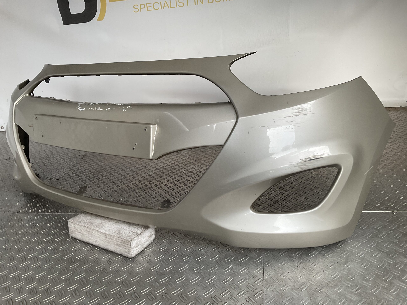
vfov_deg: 48.2
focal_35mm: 29
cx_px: 204
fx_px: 341
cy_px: 152
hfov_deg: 61.7
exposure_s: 1/100
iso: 32
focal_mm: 3
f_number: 1.8
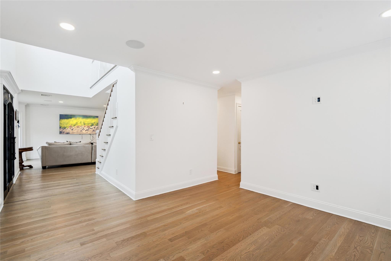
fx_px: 174
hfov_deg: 96.7
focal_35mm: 16
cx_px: 196
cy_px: 130
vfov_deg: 73.7
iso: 200
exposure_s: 1/80
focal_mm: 16
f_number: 6.3
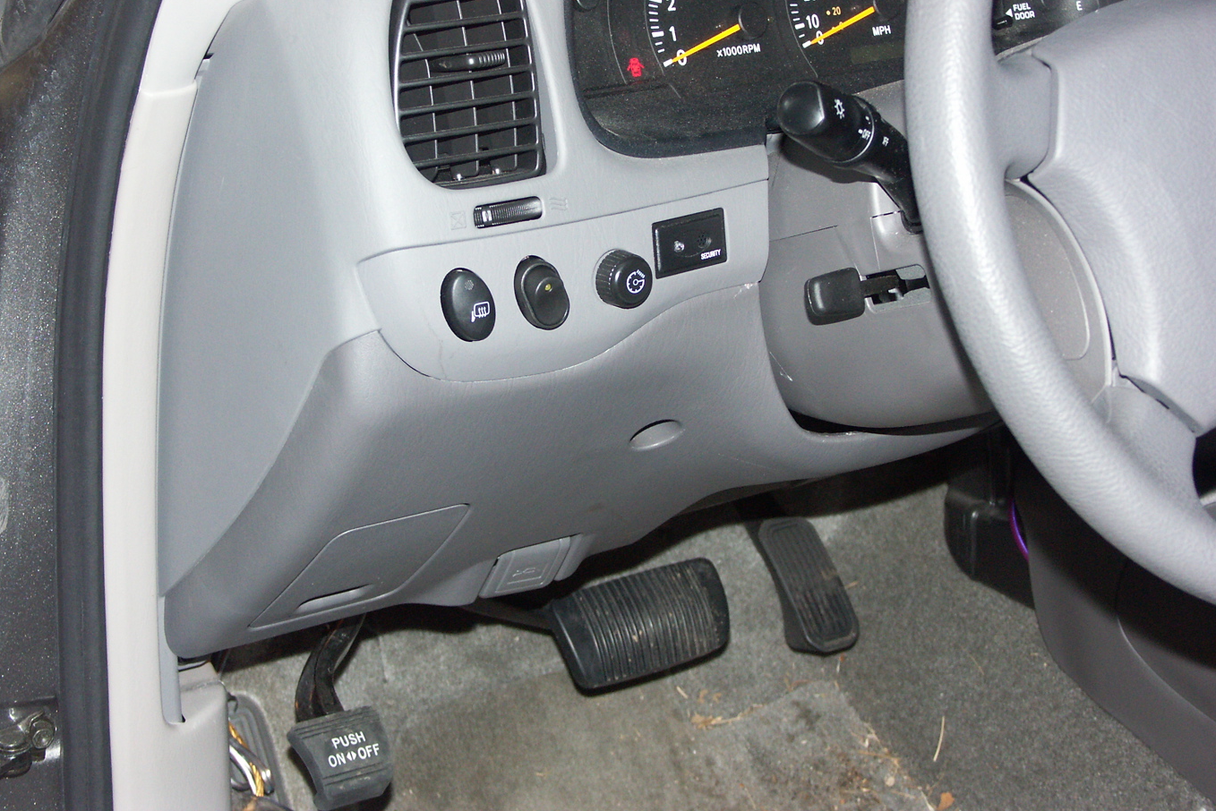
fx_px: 2365
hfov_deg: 28.8
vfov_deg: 19.5
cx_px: 610
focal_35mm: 70
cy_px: 359
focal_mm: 16.75
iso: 200
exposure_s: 1/60
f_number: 3.2
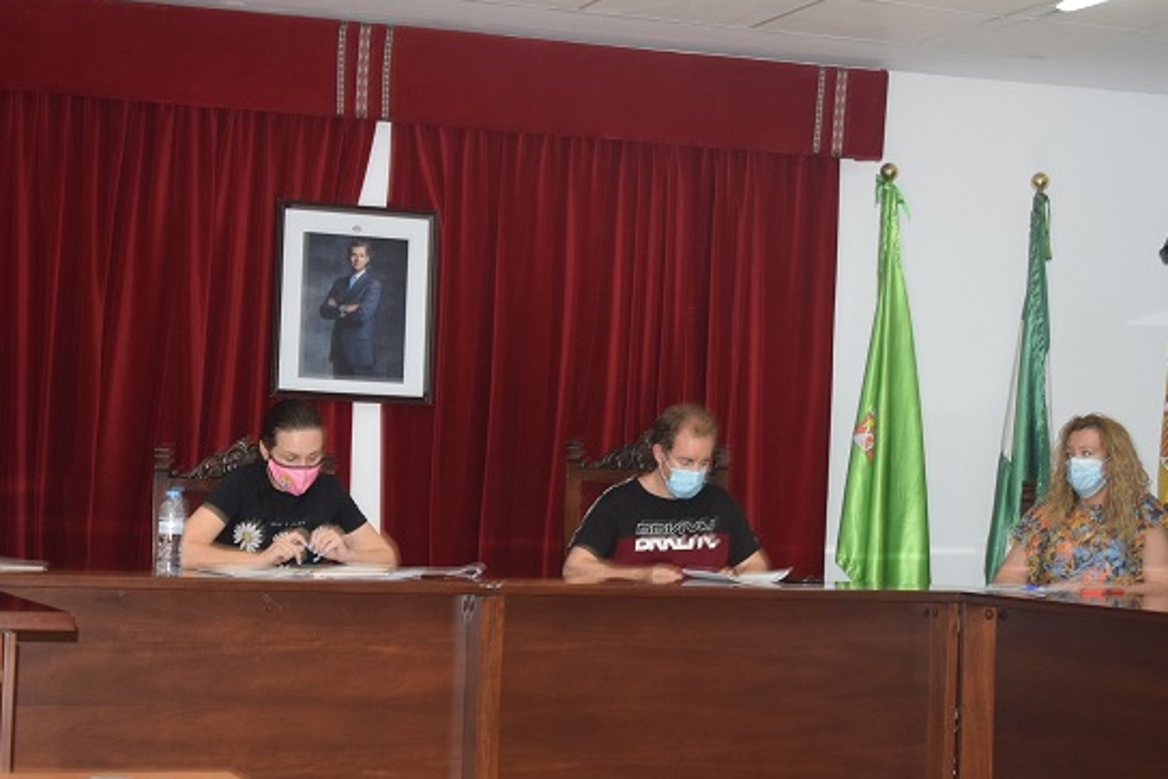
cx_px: 587
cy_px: 388
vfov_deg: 18.0
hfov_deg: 26.6
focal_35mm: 76
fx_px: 2466
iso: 1250
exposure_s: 1/60
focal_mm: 50
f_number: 5.6
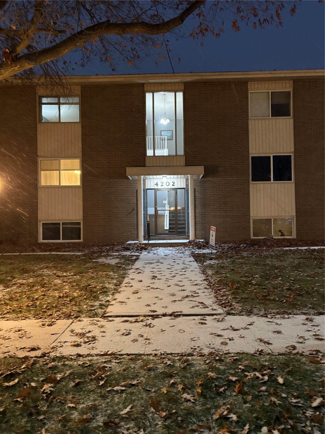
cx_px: 162
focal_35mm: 26
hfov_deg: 53.1
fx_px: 325
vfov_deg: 67.3
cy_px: 217
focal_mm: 5.96
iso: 800
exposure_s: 1/30
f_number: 1.6
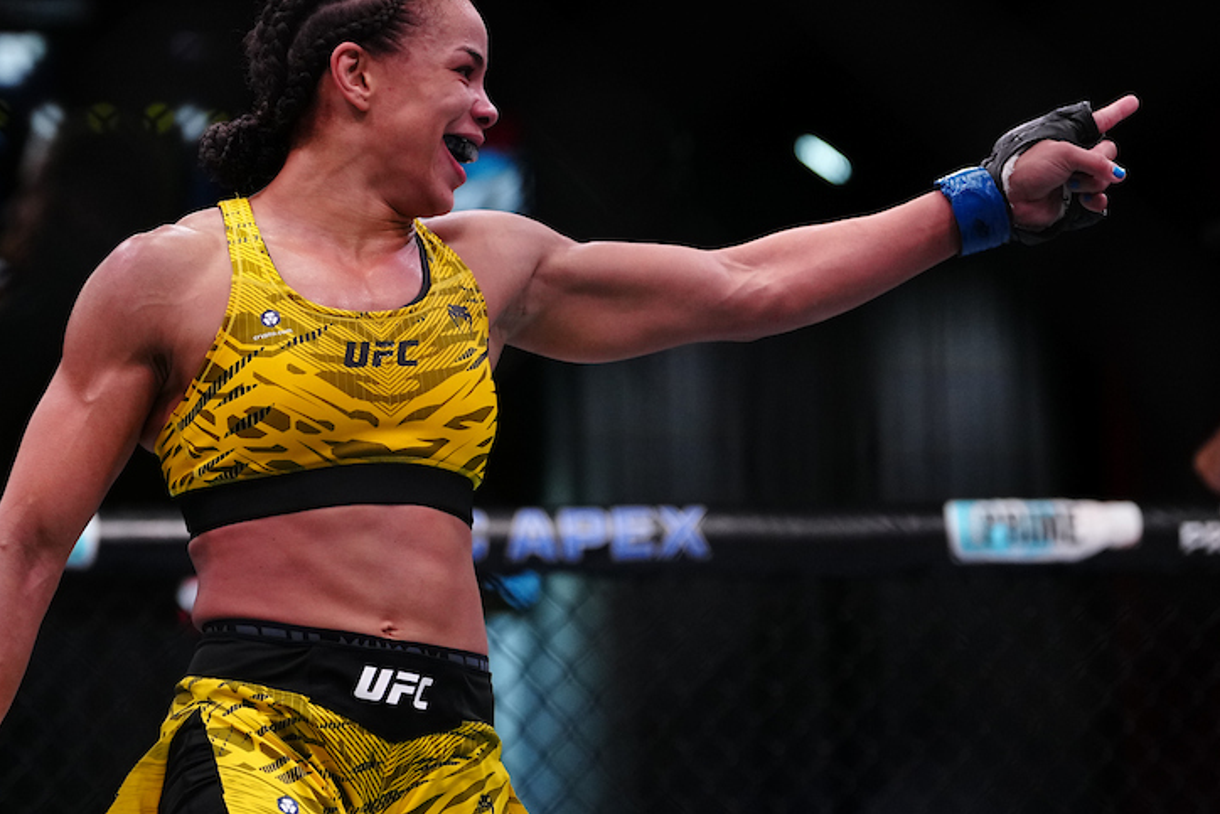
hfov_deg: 12.5
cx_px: 447
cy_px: 411
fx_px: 5559
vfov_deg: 8.4
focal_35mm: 164
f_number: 2.8
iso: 2500
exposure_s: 1/1000
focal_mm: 99
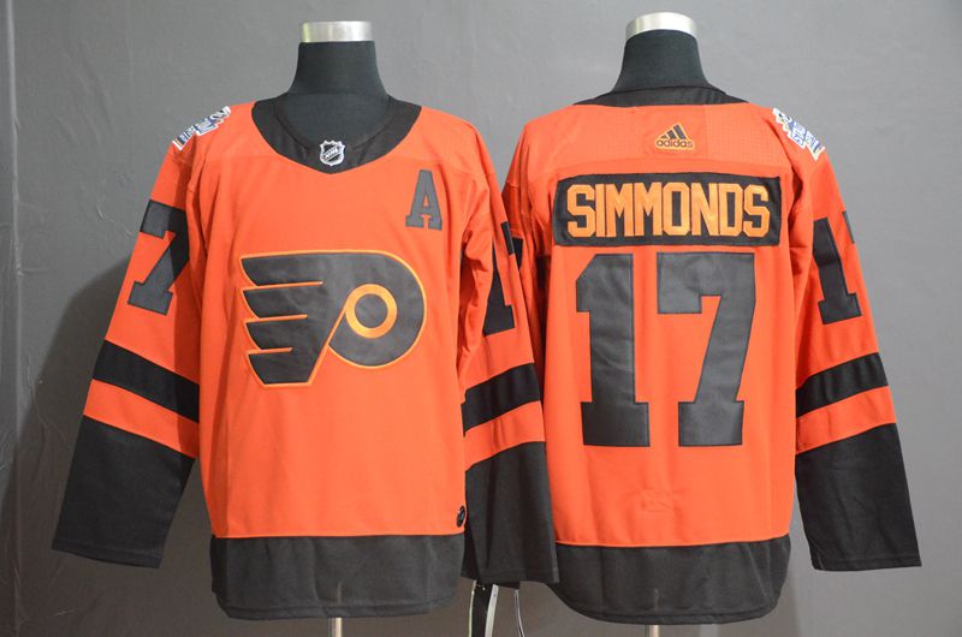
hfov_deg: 37.9
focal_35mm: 52
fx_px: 1400
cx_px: 481
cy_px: 318
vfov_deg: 25.6
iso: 4000
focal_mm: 35
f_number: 4.2
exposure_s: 1/13
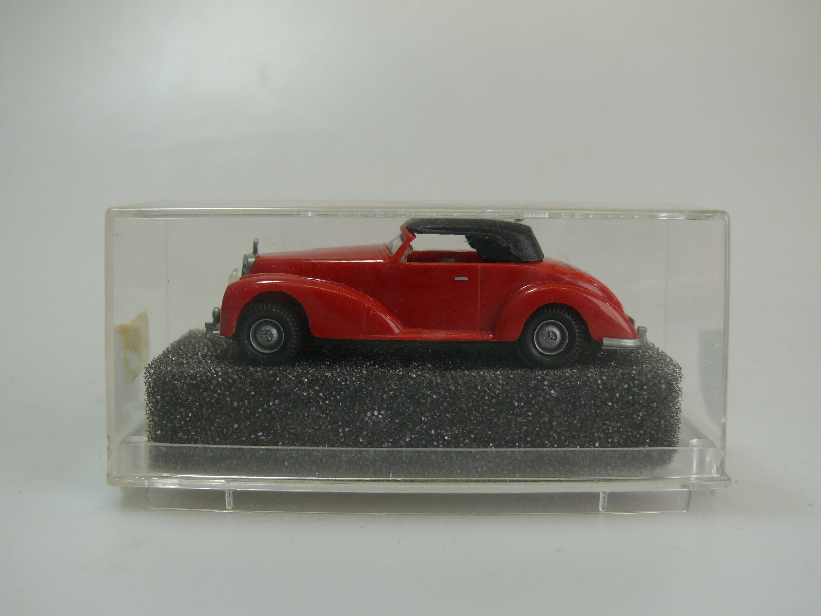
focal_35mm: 40
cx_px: 410
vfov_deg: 36.0
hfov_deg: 46.8
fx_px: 949
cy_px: 308
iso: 100
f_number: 3.6
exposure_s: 1/125
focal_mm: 8.1
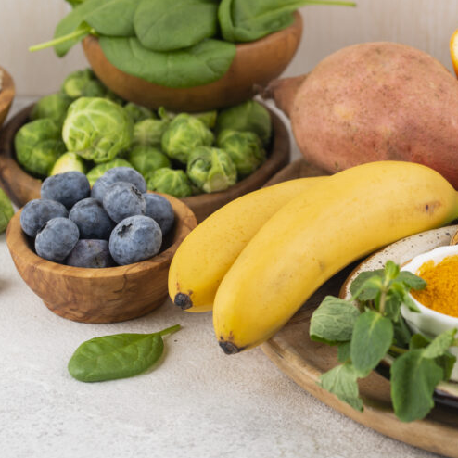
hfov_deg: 9.4
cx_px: 389
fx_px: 2769
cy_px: 203
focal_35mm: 185
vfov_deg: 9.5
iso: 100
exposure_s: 1/100
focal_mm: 105
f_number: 9
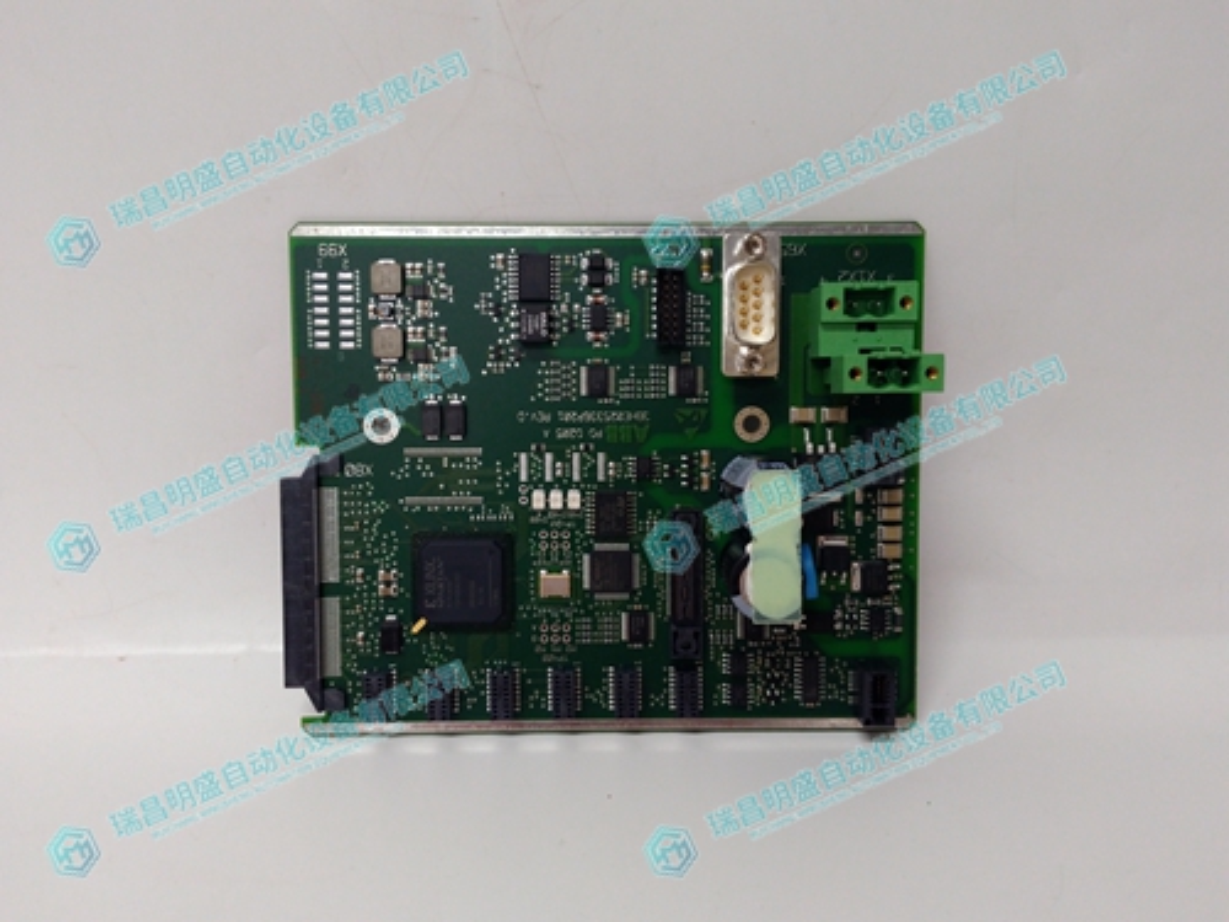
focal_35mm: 27
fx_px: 959
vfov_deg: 51.4
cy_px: 461
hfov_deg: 65.3
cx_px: 614
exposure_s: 1/30
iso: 174
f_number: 2
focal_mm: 3.79
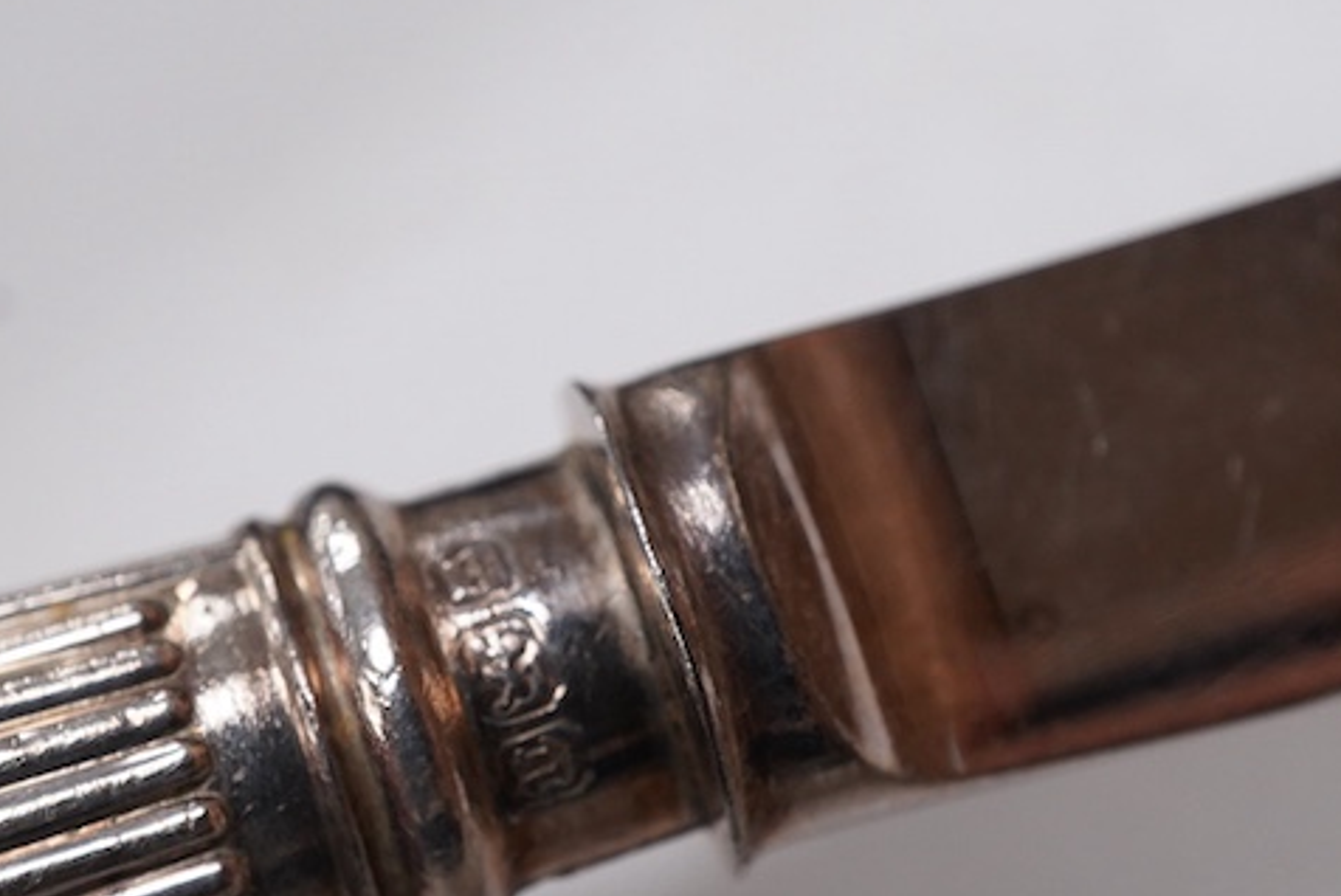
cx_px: 620
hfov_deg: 23.9
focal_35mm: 85
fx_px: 3168
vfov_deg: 16.1
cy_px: 575
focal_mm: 30
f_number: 11
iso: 1250
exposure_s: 1/125
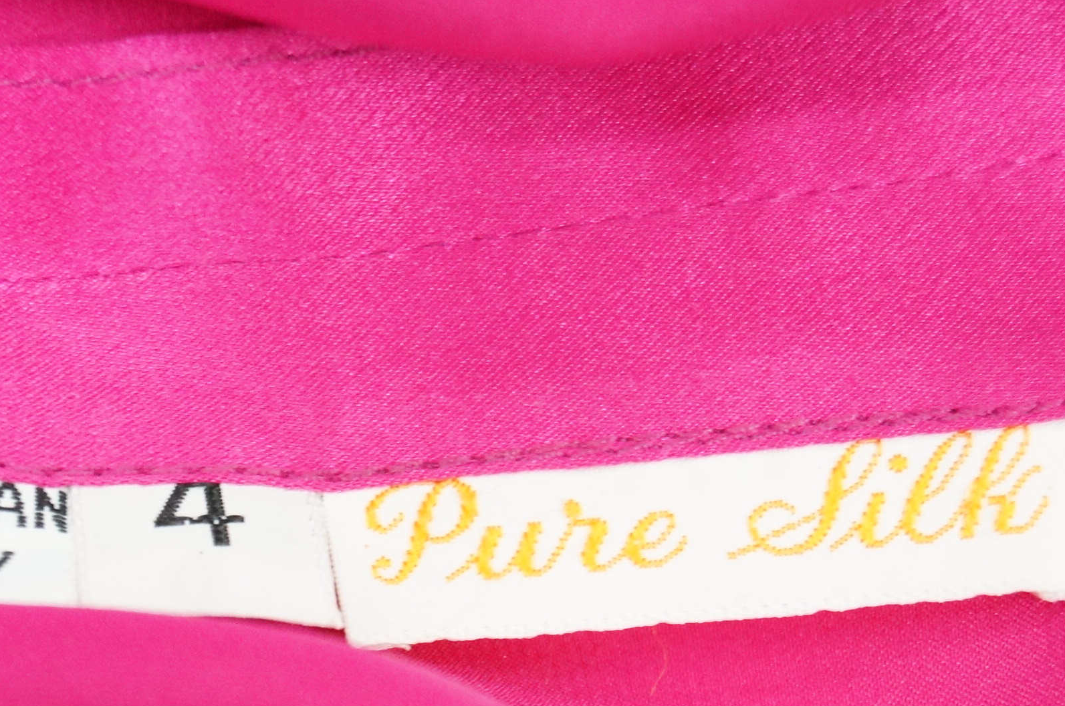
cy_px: 493
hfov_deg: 16.2
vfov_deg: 10.8
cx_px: 475
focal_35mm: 127
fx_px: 3745
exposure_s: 1/40
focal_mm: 55
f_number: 5.6
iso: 3200
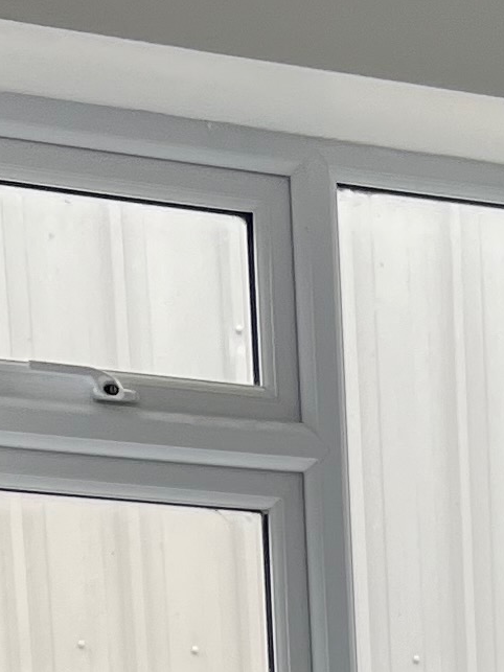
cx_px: 885
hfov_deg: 8.8
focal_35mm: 163
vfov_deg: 10.2
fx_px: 3165
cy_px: 1719
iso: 64
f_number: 1.5
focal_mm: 5.7
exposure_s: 1/121
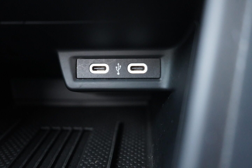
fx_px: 252
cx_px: 126
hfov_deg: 53.1
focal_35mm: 36
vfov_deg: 36.9
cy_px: 84
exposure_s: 1/40
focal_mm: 24
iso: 4000
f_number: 2.8
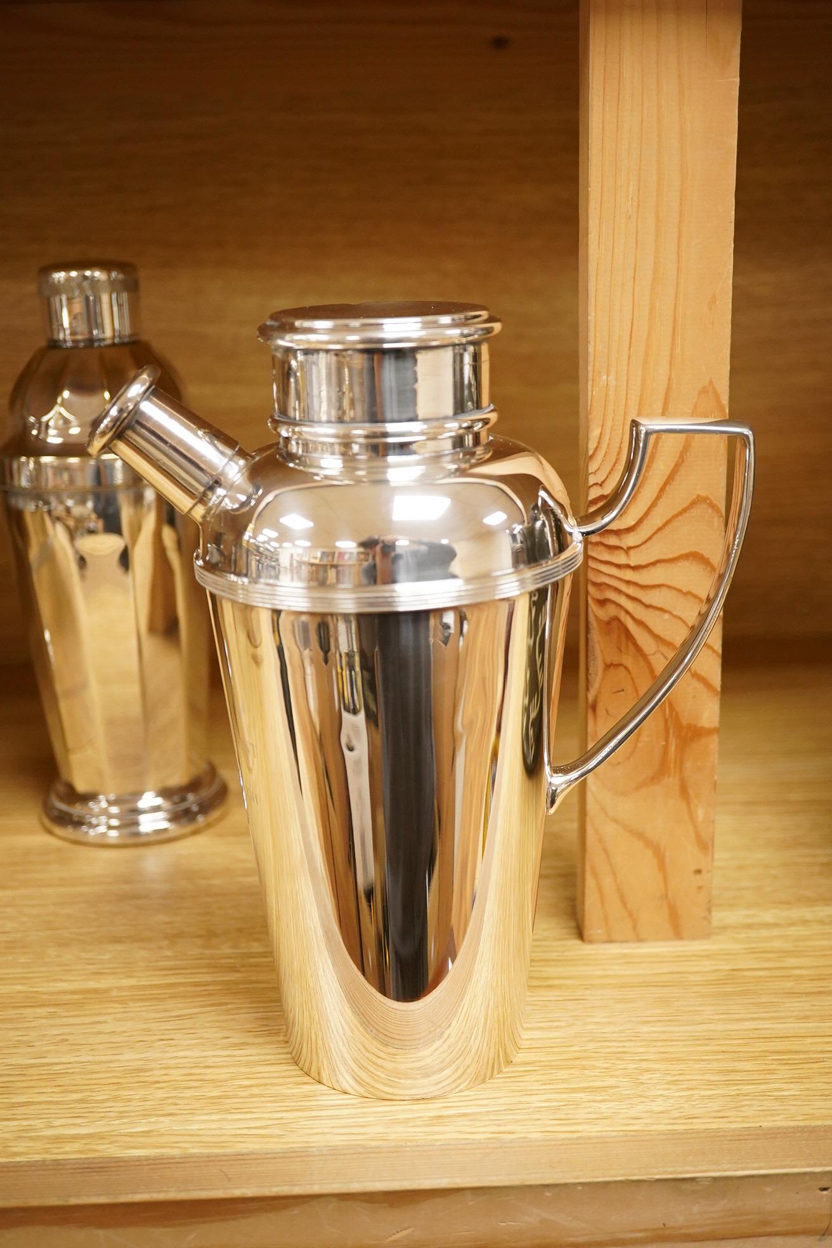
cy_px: 624
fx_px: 1560
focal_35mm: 45
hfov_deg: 29.9
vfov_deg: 43.6
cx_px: 416
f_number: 5.6
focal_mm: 30
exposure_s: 1/250
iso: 2500
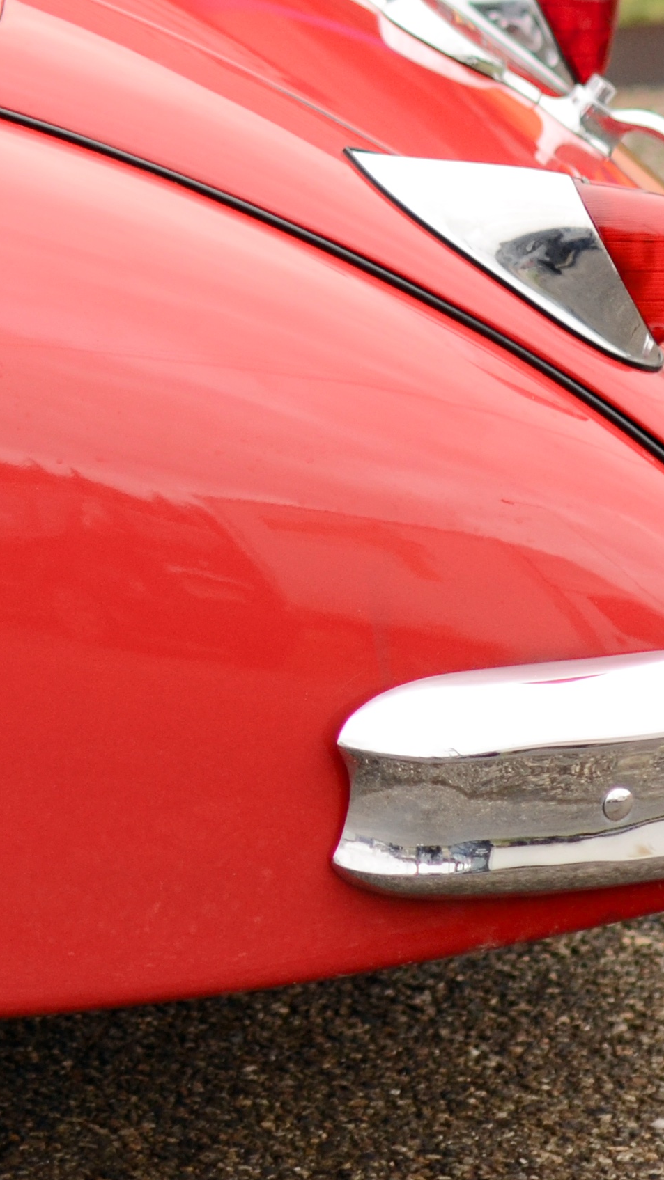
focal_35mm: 228
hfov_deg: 5.3
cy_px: 178
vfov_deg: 9.4
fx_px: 7139
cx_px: -461
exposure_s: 1/1250
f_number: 2
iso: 320
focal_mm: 50
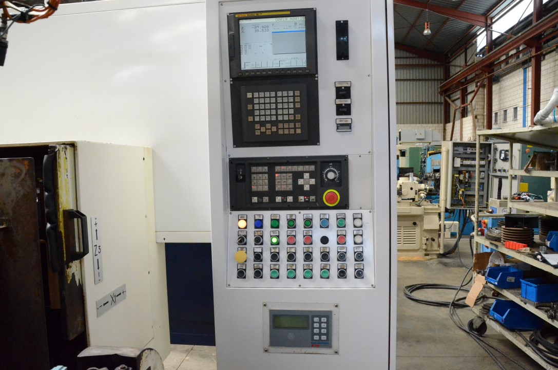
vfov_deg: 47.7
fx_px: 418
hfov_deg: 67.5
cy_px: 185
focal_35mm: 27
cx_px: 279
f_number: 7.1
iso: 6400
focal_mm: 18
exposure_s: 1/200
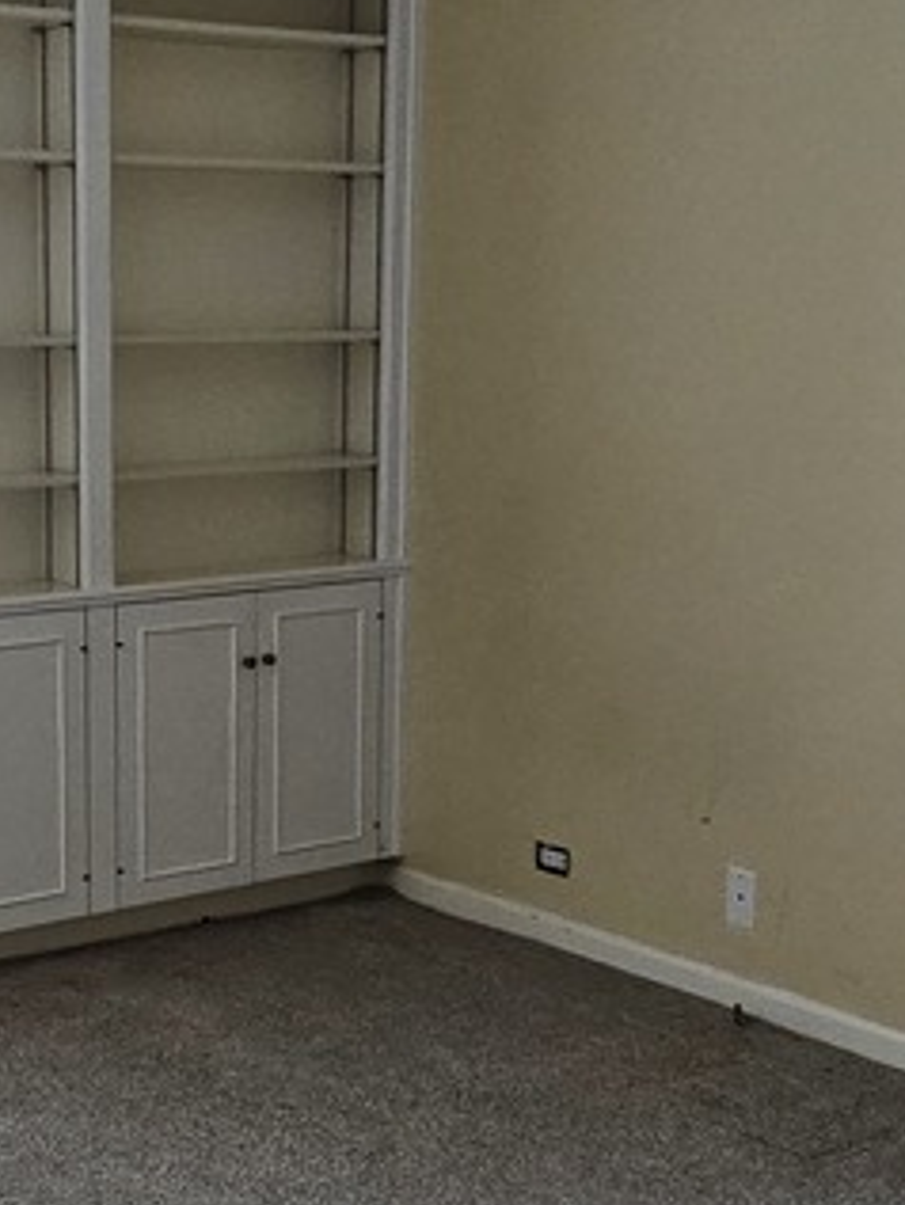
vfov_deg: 32.4
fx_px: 2055
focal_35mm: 59
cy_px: 798
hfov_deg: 24.4
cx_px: 167
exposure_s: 1/60
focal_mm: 2.2
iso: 250
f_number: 2.2
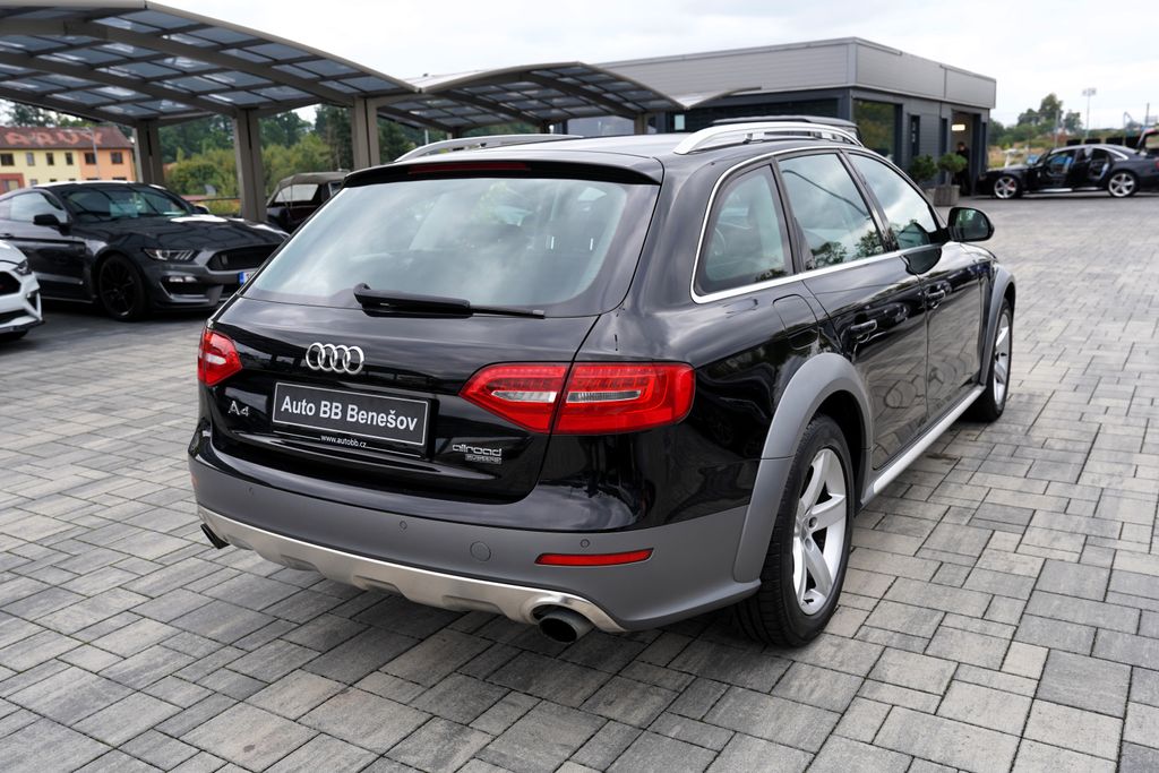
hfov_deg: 60.3
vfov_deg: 42.3
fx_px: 998
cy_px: 386
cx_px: 580
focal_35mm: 31
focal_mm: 31
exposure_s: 1/160
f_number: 5.6
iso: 100
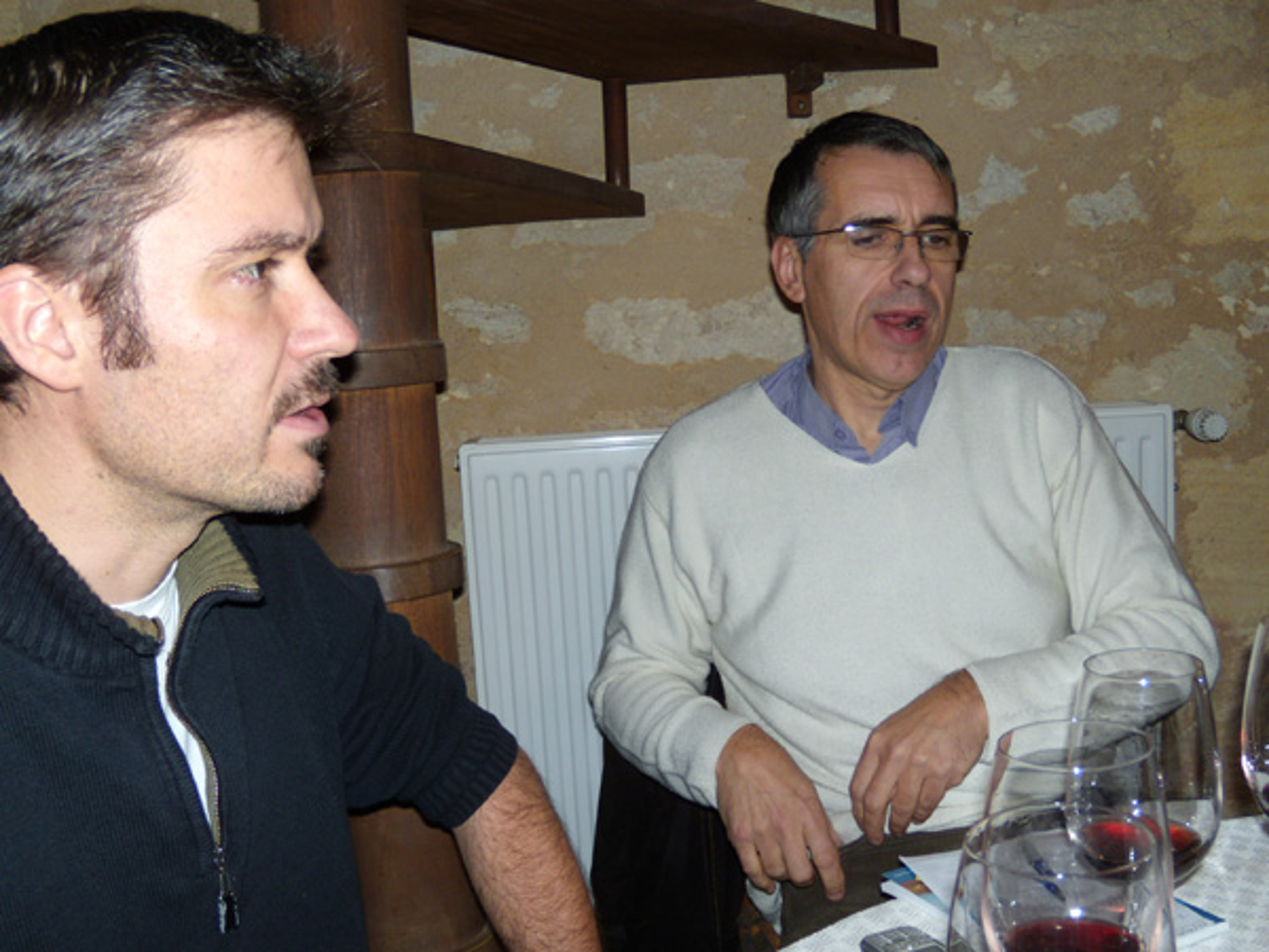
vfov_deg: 39.7
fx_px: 1320
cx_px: 634
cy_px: 476
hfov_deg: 51.4
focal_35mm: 36
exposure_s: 1/30
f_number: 3.6
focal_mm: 6.4
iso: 80
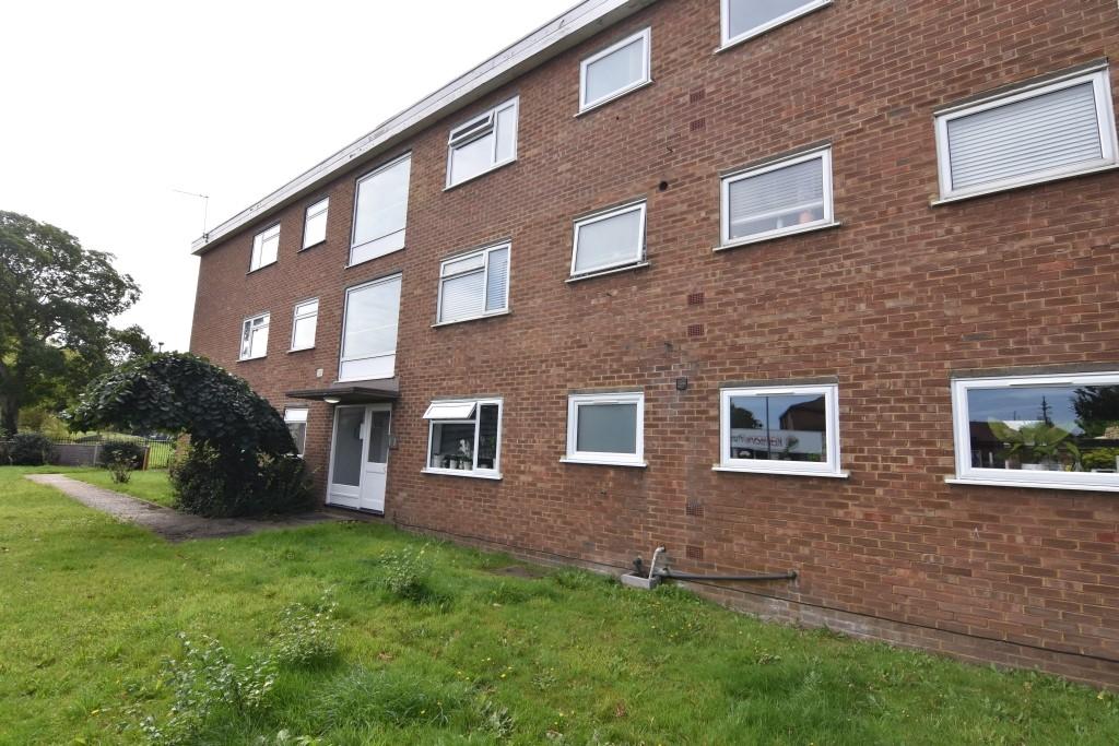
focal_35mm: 16
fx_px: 513
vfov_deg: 72.1
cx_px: 560
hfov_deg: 95.0
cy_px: 373
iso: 320
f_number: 8
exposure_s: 1/500
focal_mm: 11
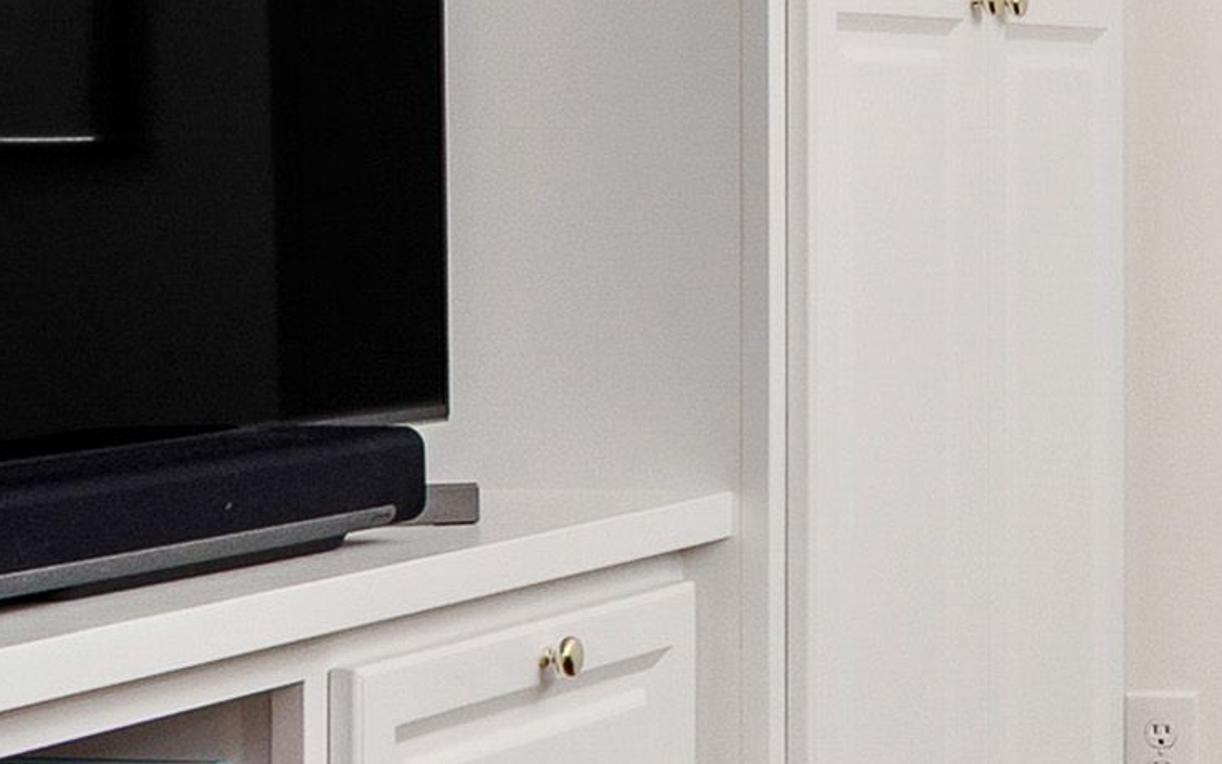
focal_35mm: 114
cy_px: -5
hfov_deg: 16.2
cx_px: 1988
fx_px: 3797
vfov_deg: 11.4
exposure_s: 1.3
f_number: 8
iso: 100
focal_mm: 10
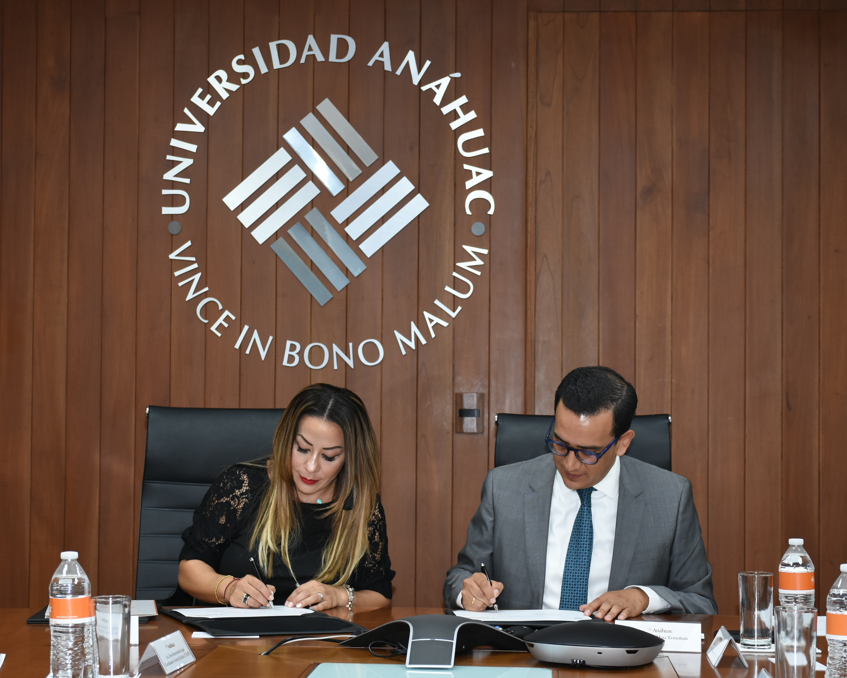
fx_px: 1629
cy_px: 336
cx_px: 391
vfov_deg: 23.5
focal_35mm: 65
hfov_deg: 29.1
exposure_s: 1/80
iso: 800
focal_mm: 38
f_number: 5.6
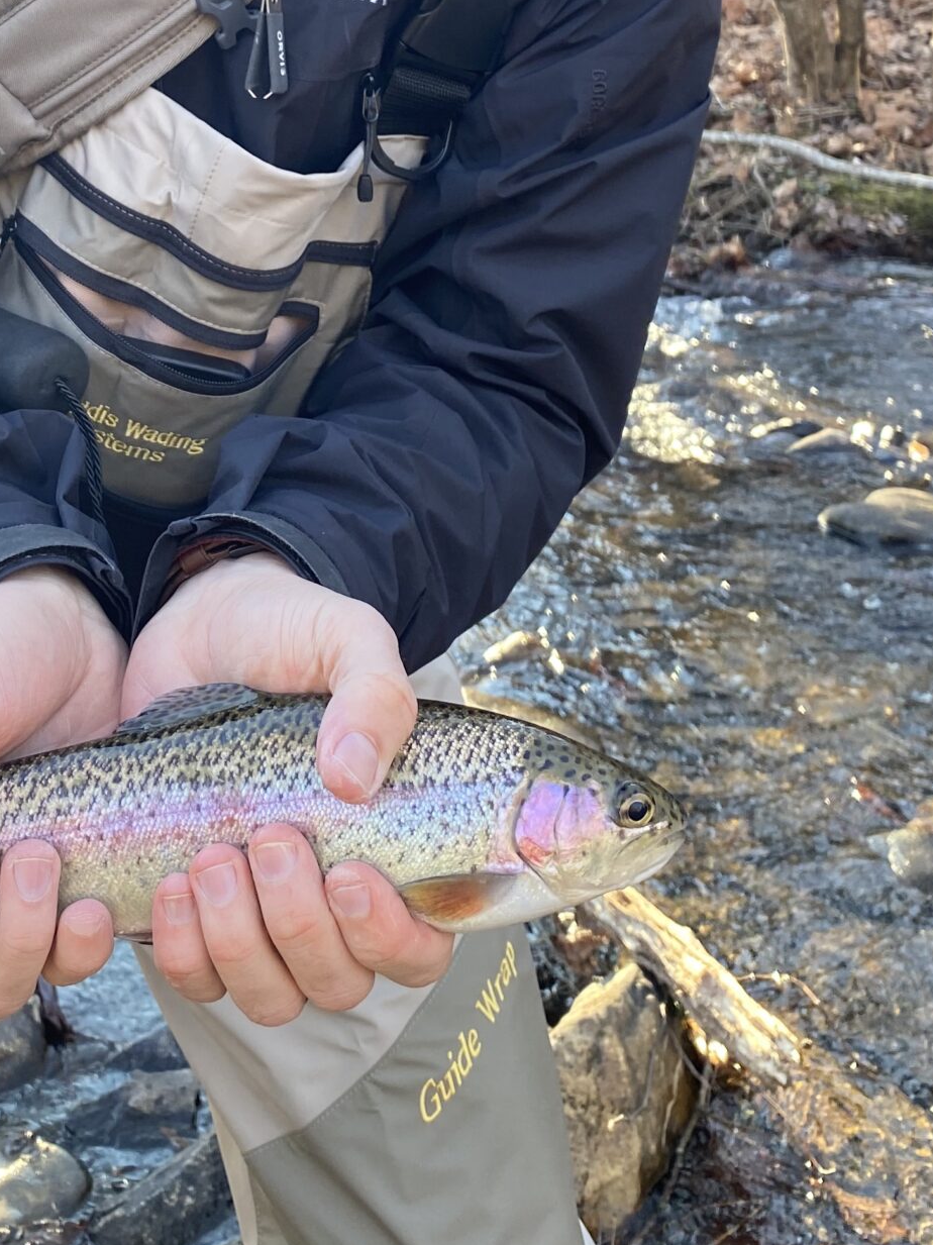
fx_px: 1942
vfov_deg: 34.0
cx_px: 253
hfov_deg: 26.7
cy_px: 174
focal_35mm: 54
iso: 50
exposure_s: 1/122
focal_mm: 4.25
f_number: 1.8
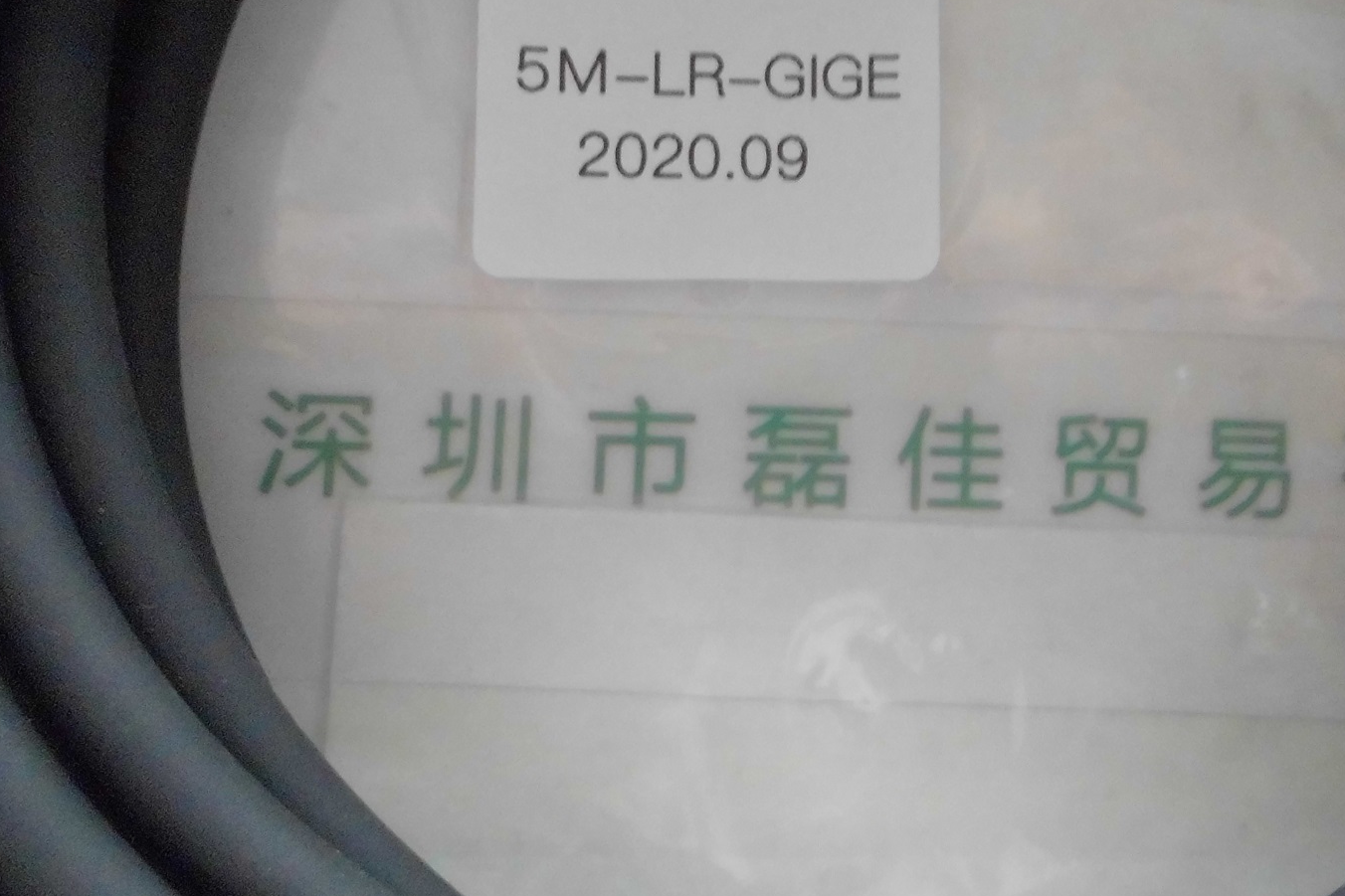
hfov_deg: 47.7
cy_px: 256
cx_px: 894
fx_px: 1494
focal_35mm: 40
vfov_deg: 32.9
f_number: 3.2
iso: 400
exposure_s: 1/15
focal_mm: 4.6
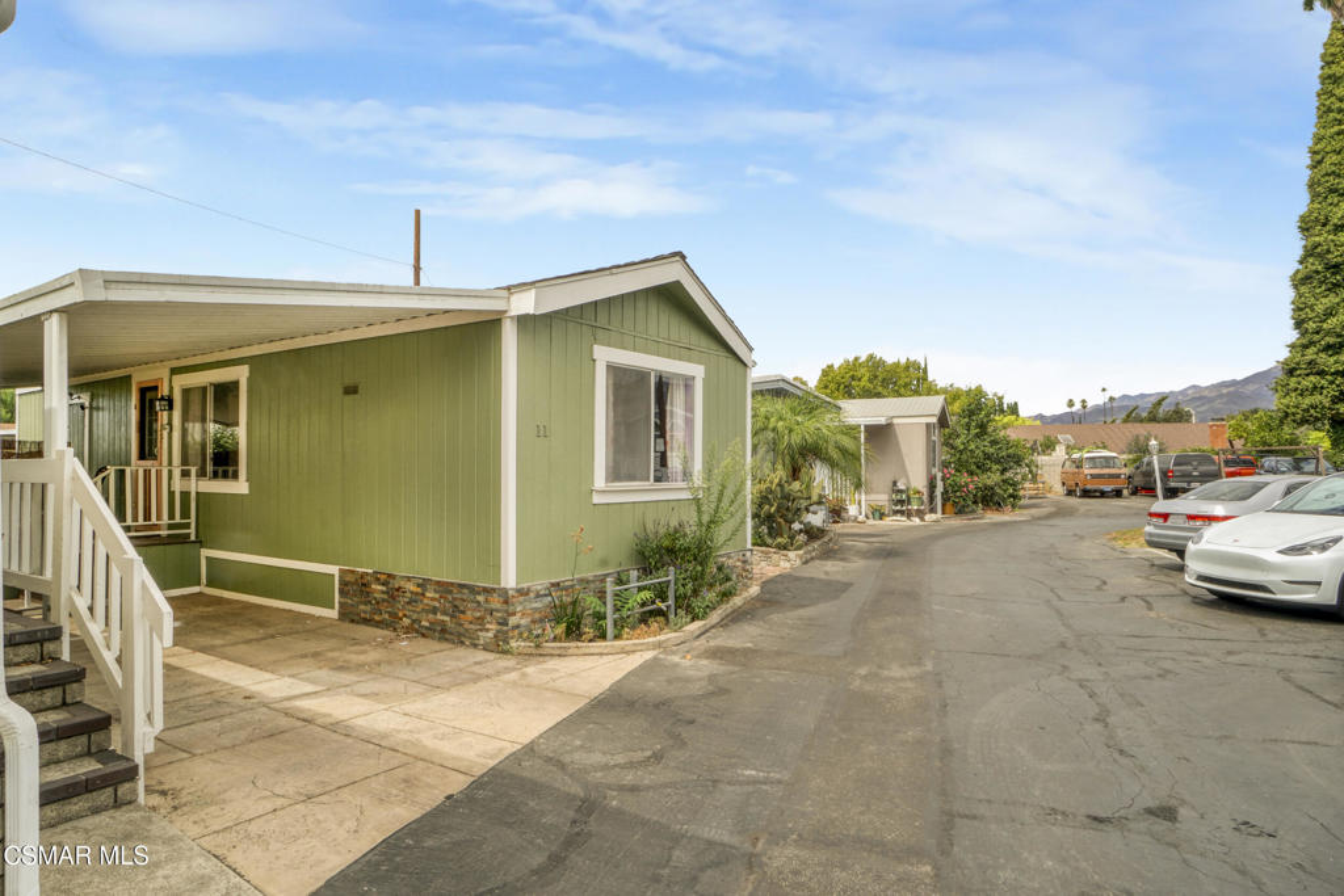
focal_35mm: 20
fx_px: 728
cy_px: 448
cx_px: 672
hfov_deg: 85.4
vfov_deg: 63.2
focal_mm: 13
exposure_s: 1/50
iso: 400
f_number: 16
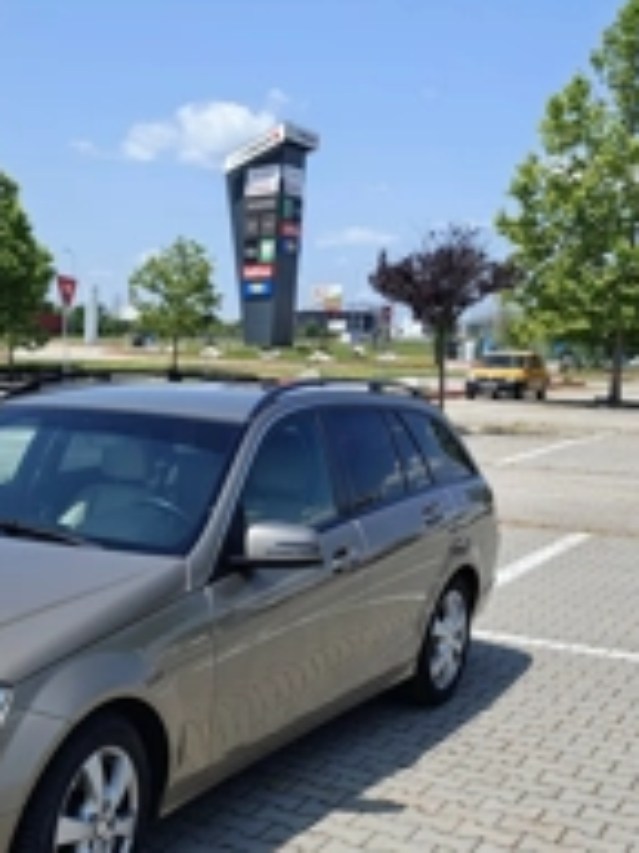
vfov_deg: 38.9
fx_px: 1181
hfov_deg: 28.9
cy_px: 609
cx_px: 49
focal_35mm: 48
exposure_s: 1/1530
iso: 101
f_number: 1.6
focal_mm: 6.57
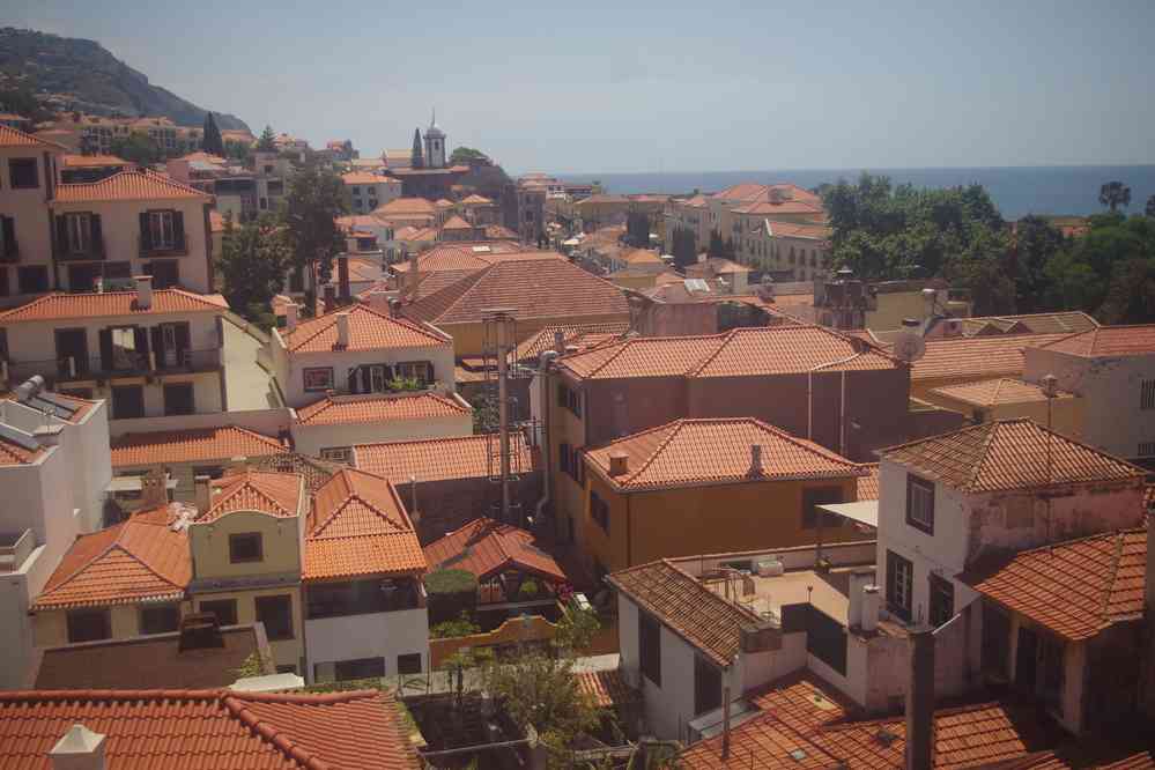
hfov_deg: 53.1
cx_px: 578
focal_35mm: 36
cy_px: 385
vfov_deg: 36.9
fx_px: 1155
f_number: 4
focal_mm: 24
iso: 100
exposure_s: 1/200
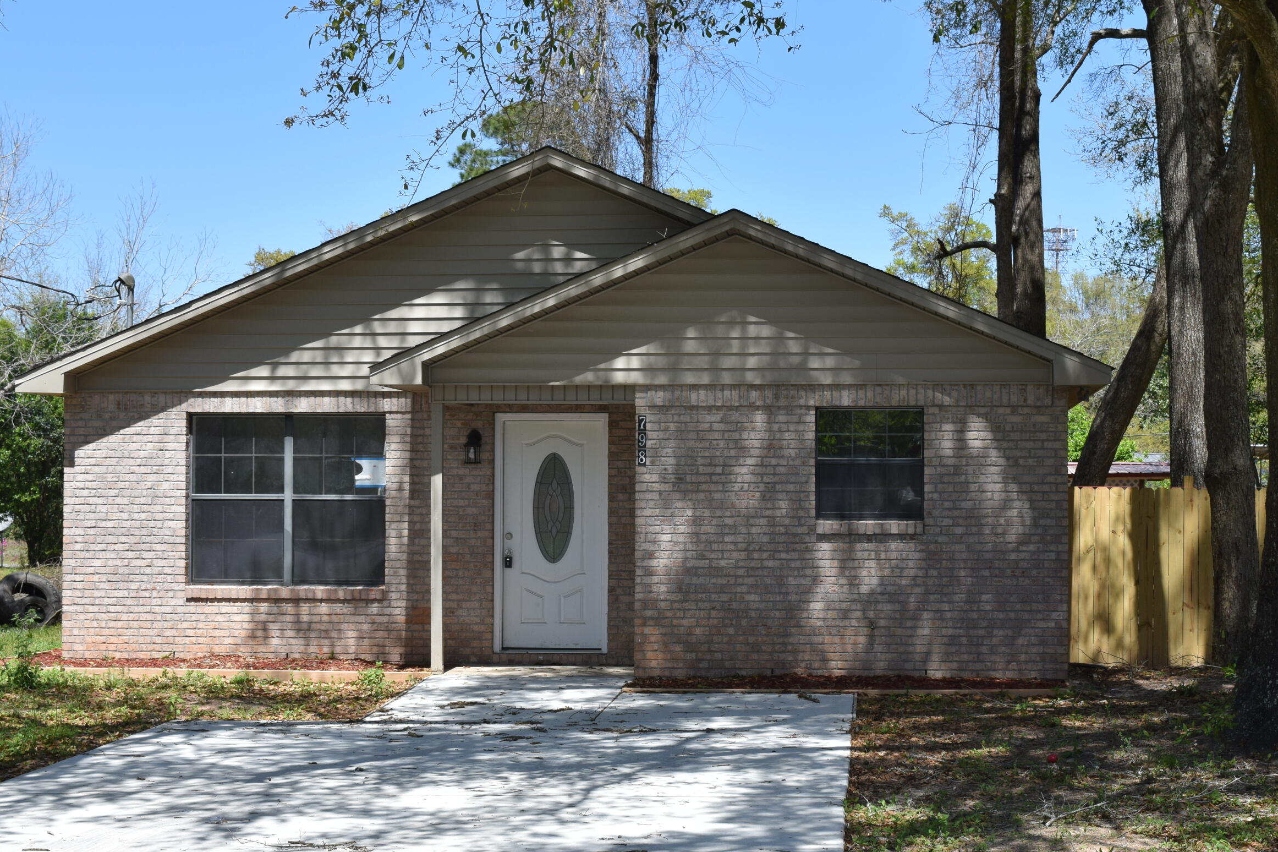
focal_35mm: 62
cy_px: 490
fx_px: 2201
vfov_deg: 21.9
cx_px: 763
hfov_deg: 32.3
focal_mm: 32
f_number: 10
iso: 200
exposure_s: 1/400
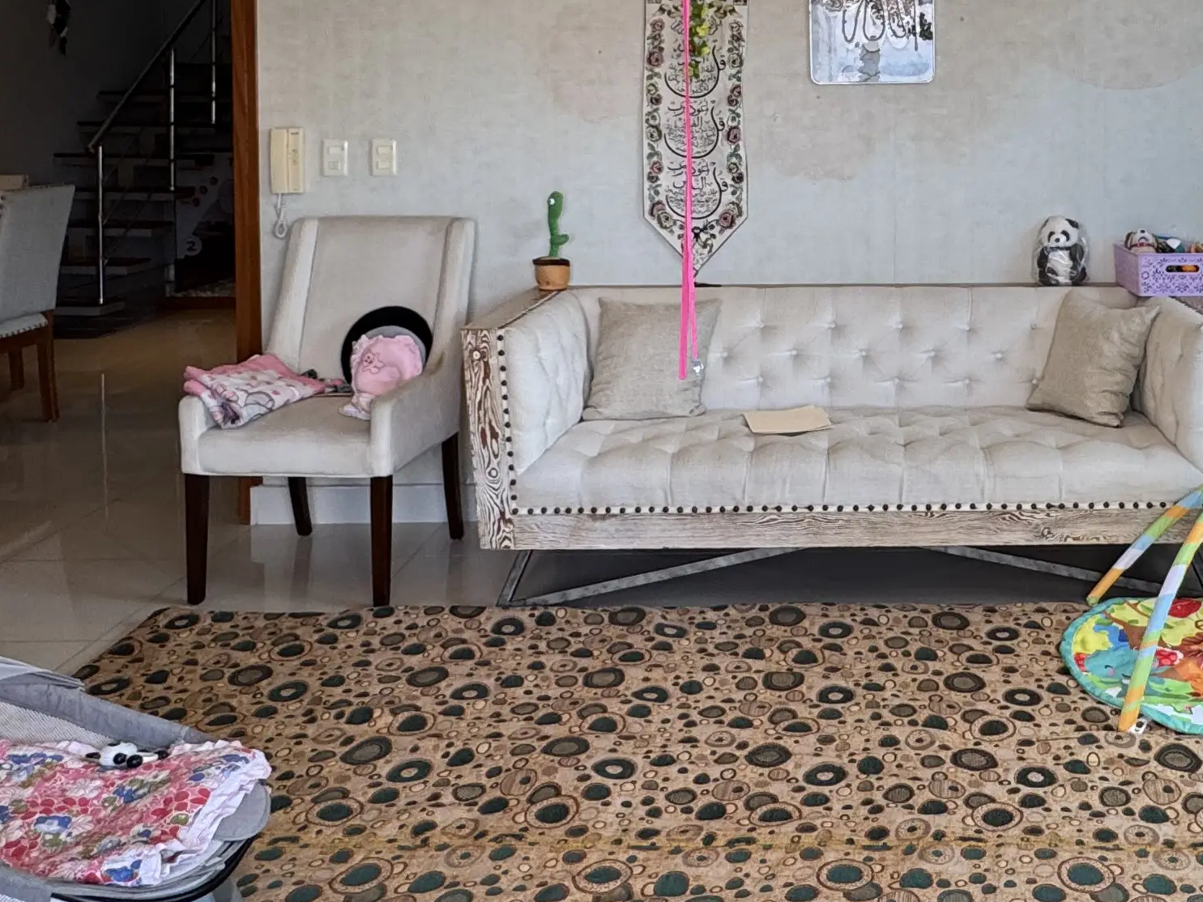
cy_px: 146
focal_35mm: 38
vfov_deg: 36.1
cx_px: 885
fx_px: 1321
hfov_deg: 47.4
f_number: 2.2
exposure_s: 1/120
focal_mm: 2.22
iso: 64
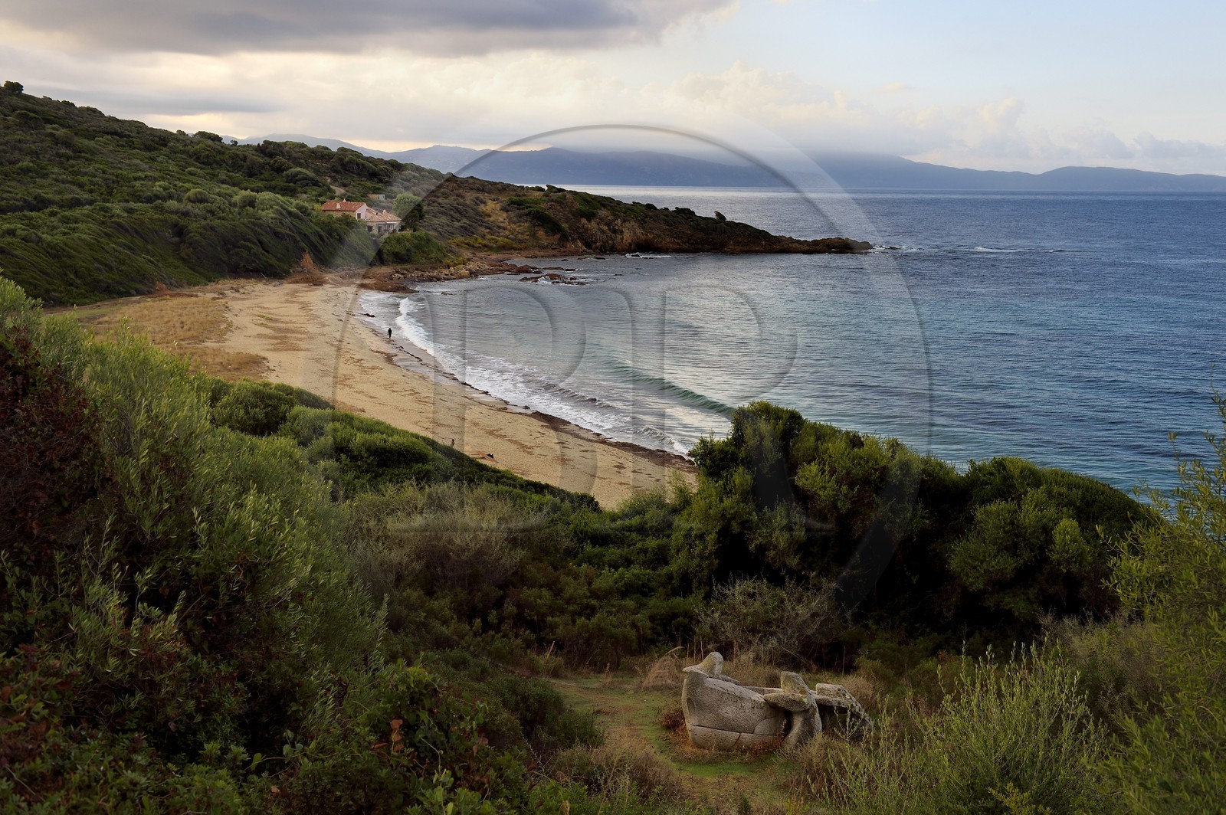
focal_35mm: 38
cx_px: 613
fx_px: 1293
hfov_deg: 50.7
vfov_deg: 35.0
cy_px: 408
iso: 200
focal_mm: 38
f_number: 7.1
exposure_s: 1/250
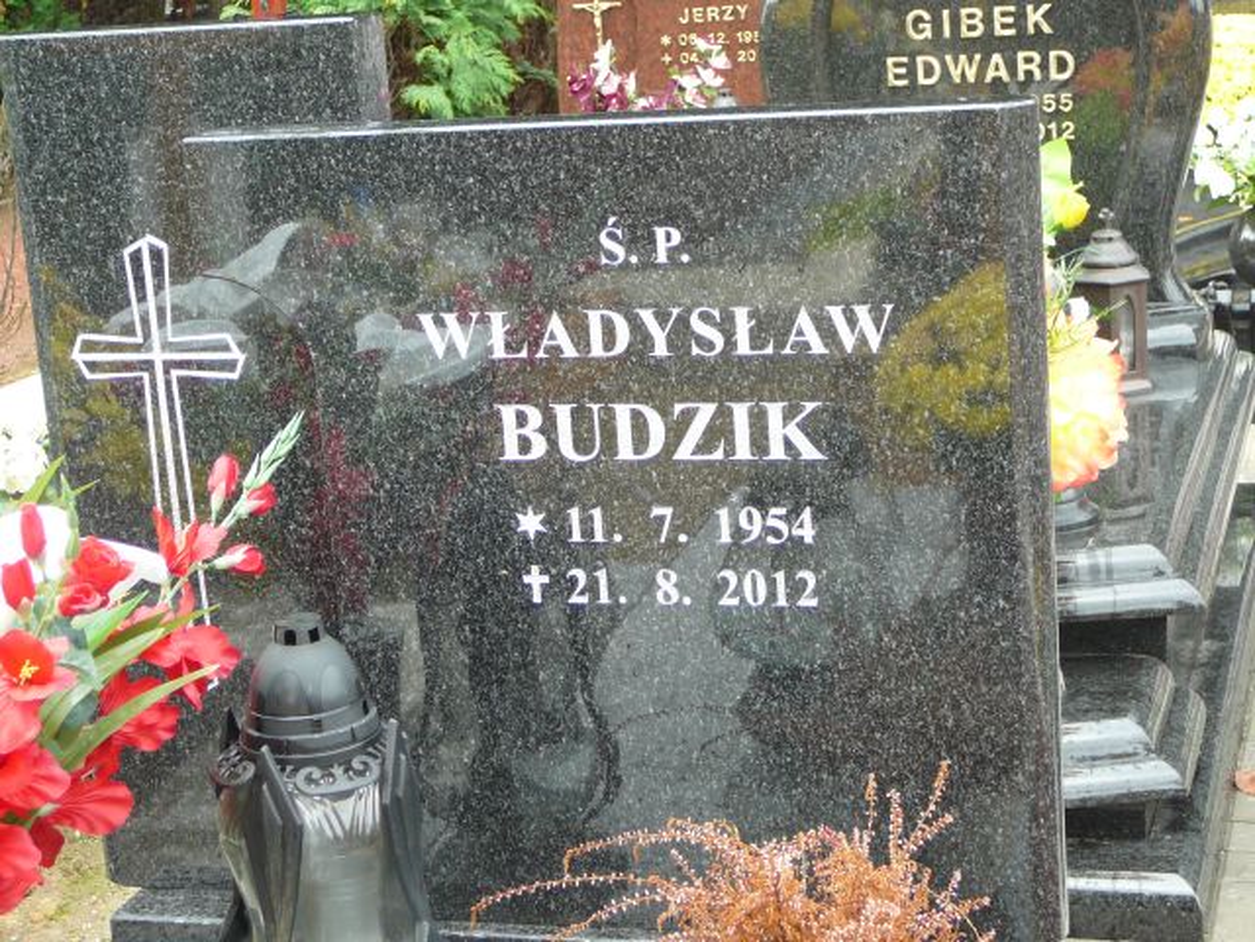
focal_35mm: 71
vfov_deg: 20.7
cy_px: 471
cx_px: 628
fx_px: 2574
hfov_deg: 27.4
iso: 100
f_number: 3.7
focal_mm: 10.5
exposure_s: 1/50
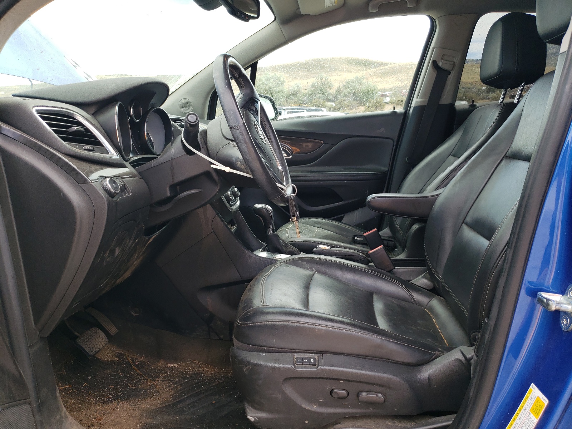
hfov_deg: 67.3
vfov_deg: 53.1
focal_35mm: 26
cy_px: 214
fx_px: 430
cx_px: 286
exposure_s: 1/400
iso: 50
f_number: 1.5
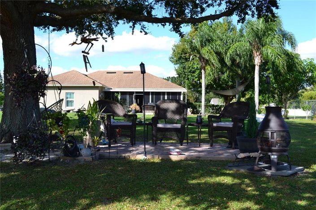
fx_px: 342
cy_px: 105
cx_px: 158
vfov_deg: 34.2
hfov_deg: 49.6
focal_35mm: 39
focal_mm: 26
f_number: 10
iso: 400
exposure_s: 1/250
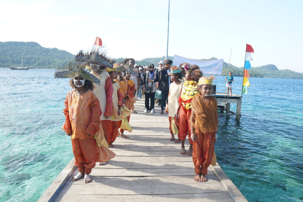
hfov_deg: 73.7
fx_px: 202
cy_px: 101
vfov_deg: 53.1
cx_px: 152
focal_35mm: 24
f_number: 4.5
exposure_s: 1/250
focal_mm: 16
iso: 320
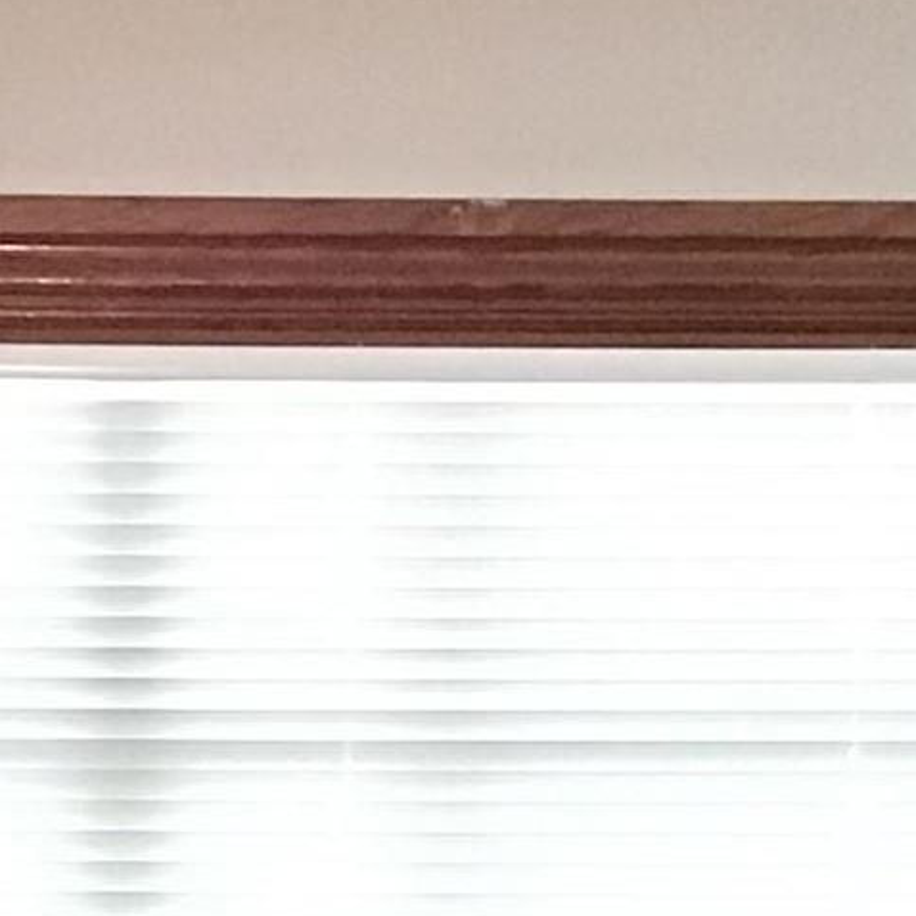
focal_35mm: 176
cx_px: -19
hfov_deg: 9.9
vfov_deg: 9.2
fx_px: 5269
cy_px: 1920
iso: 125
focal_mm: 3.3
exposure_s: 1/30
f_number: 2.4
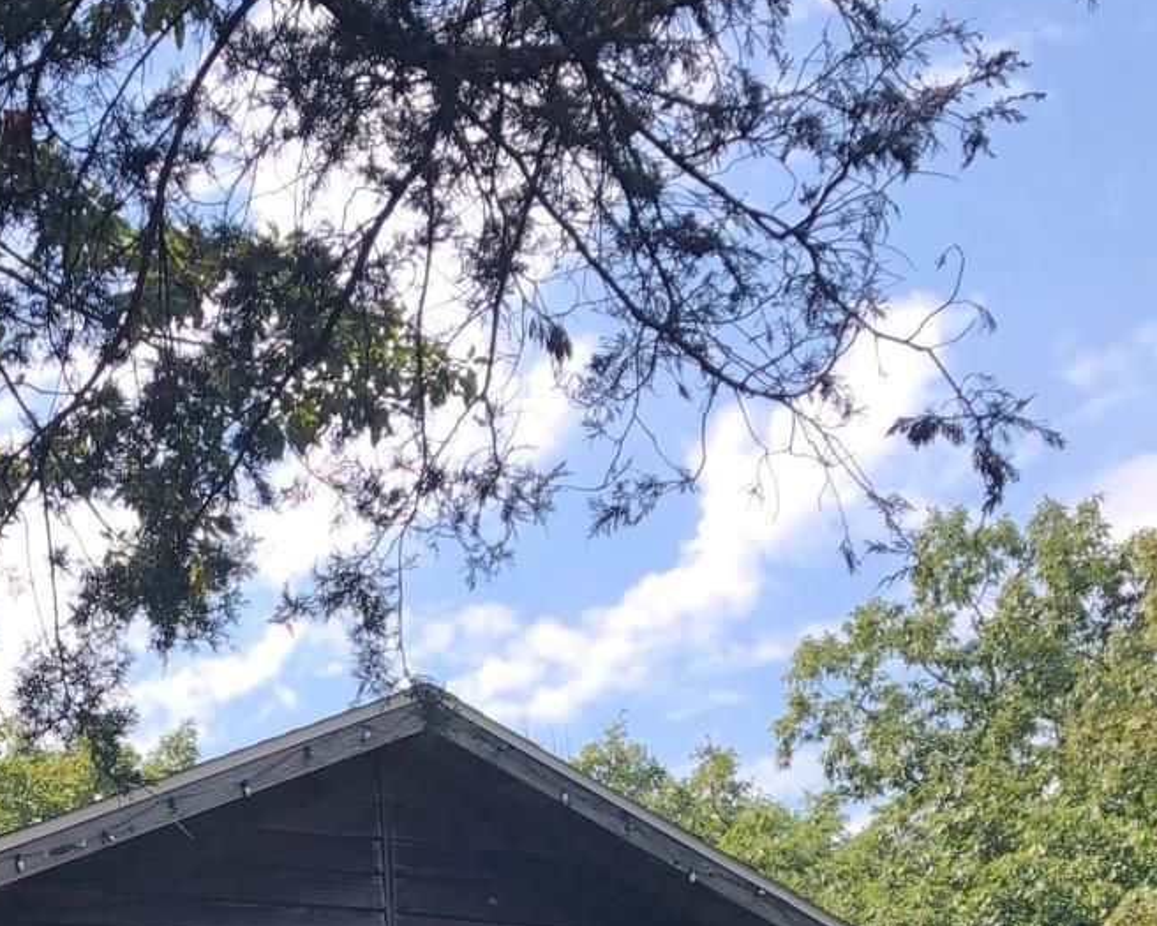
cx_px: -138
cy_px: 1281
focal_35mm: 84
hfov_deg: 21.5
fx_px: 2877
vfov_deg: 17.0
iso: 20
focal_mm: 3.99
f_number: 1.8
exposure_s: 1/289
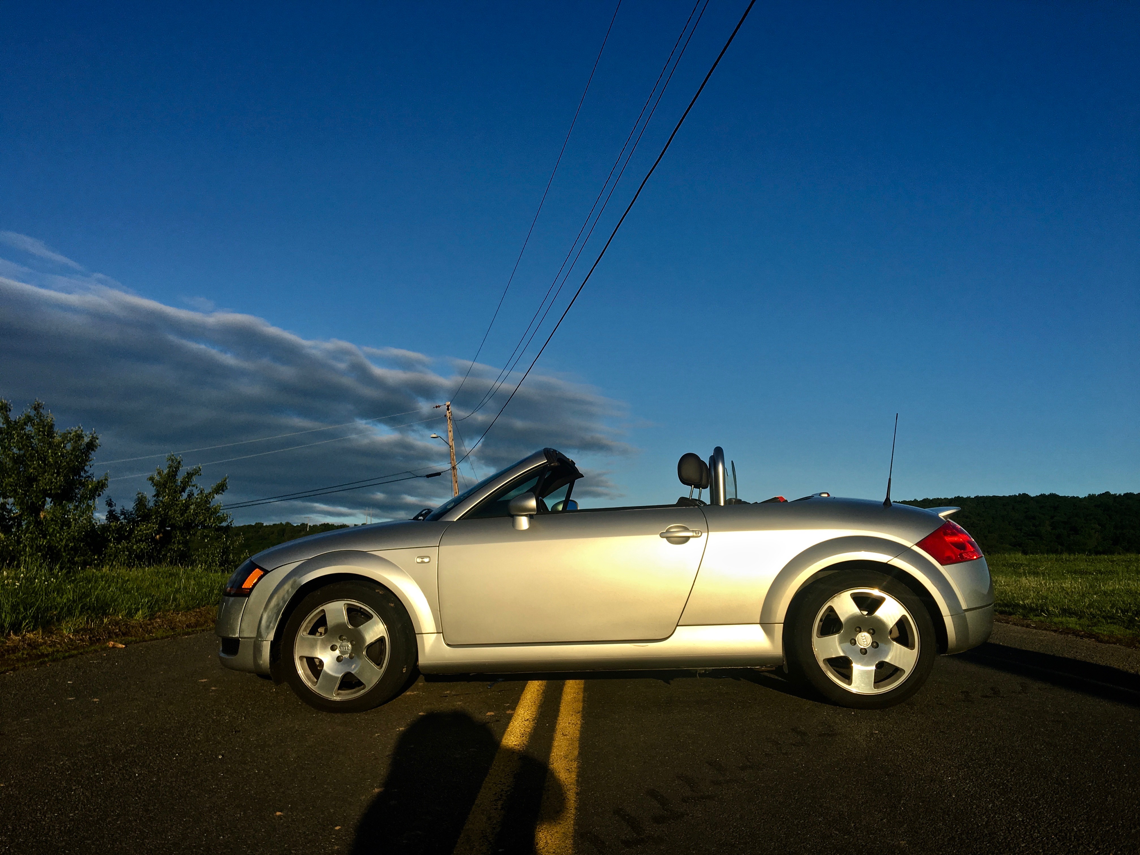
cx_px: 570
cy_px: 428
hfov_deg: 61.7
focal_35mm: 29
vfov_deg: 48.2
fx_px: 955
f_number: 2.2
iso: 25
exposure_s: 1/1789
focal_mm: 4.15
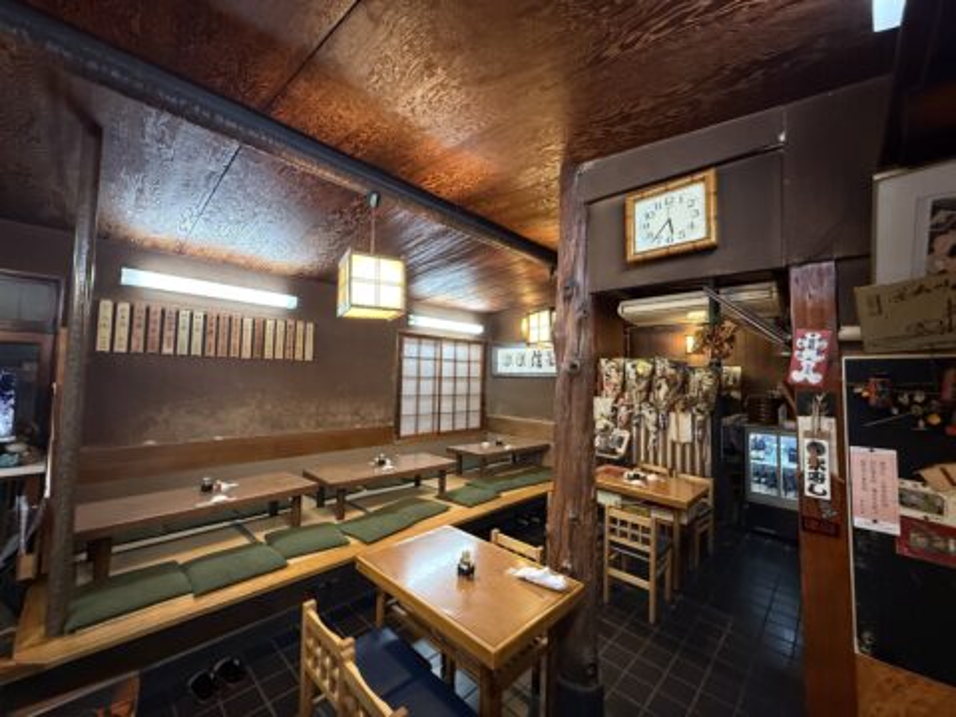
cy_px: 358
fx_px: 387
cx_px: 478
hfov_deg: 102.1
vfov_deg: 85.7
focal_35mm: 14
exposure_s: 1/50
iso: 640
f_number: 2.2
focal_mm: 2.22
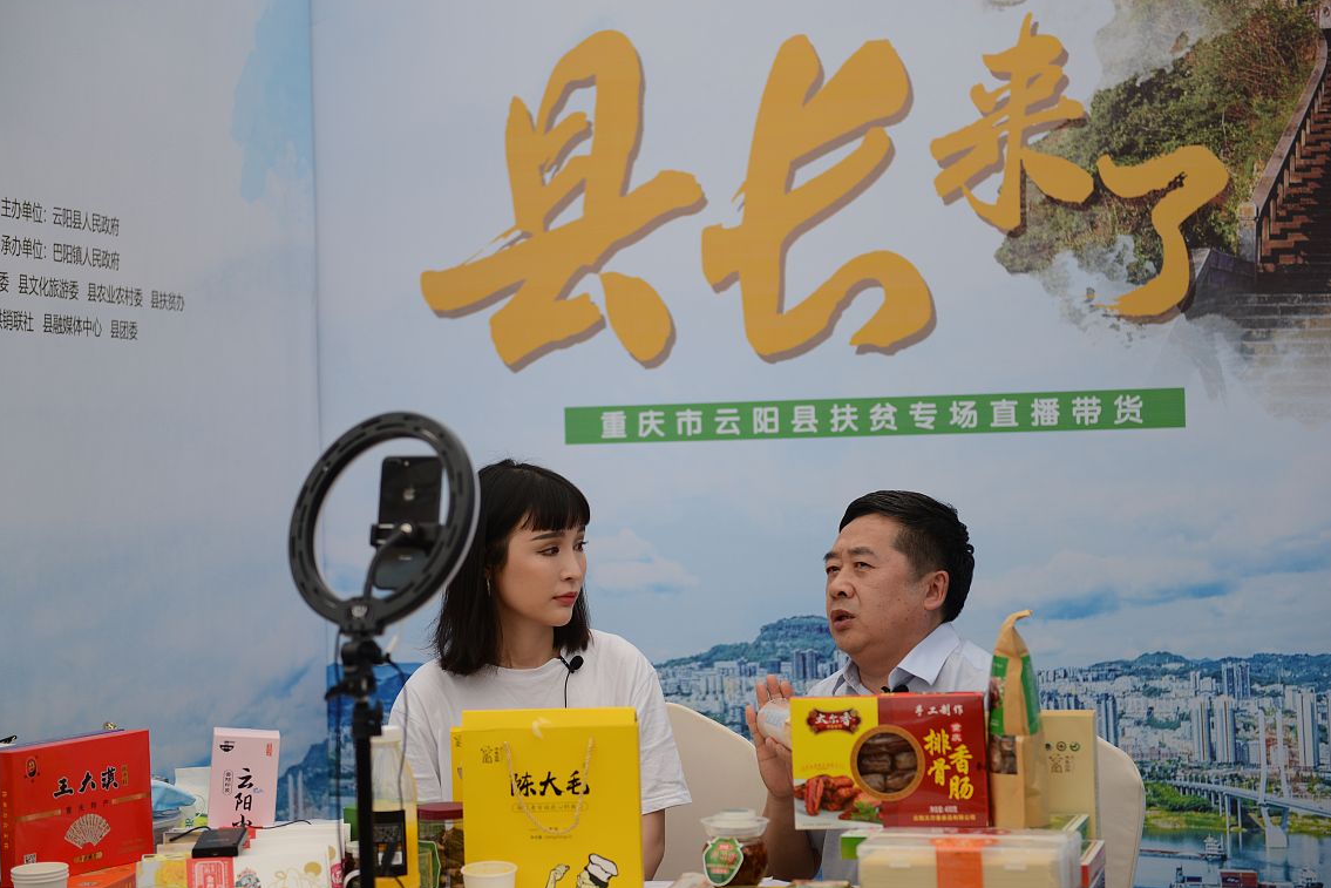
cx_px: 645
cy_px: 441
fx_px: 2736
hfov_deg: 27.3
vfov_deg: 18.4
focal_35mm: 74
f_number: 2.8
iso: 200
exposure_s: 1/2000
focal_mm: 70
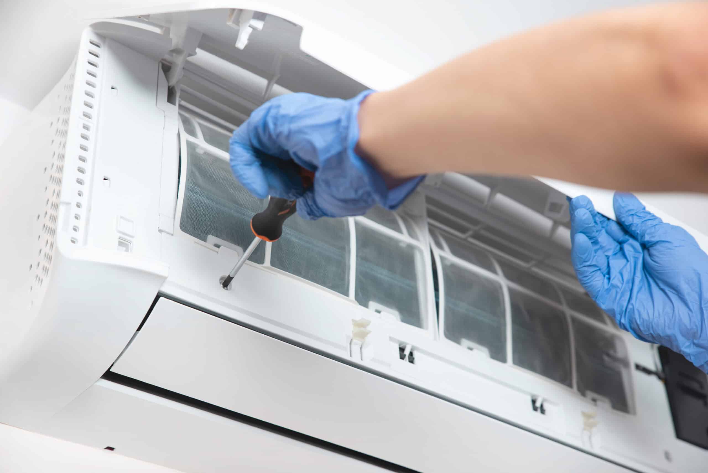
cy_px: 236
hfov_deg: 28.8
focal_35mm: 70
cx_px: 354
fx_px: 1377
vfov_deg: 19.5
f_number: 6.3
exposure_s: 1/125
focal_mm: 70
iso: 100
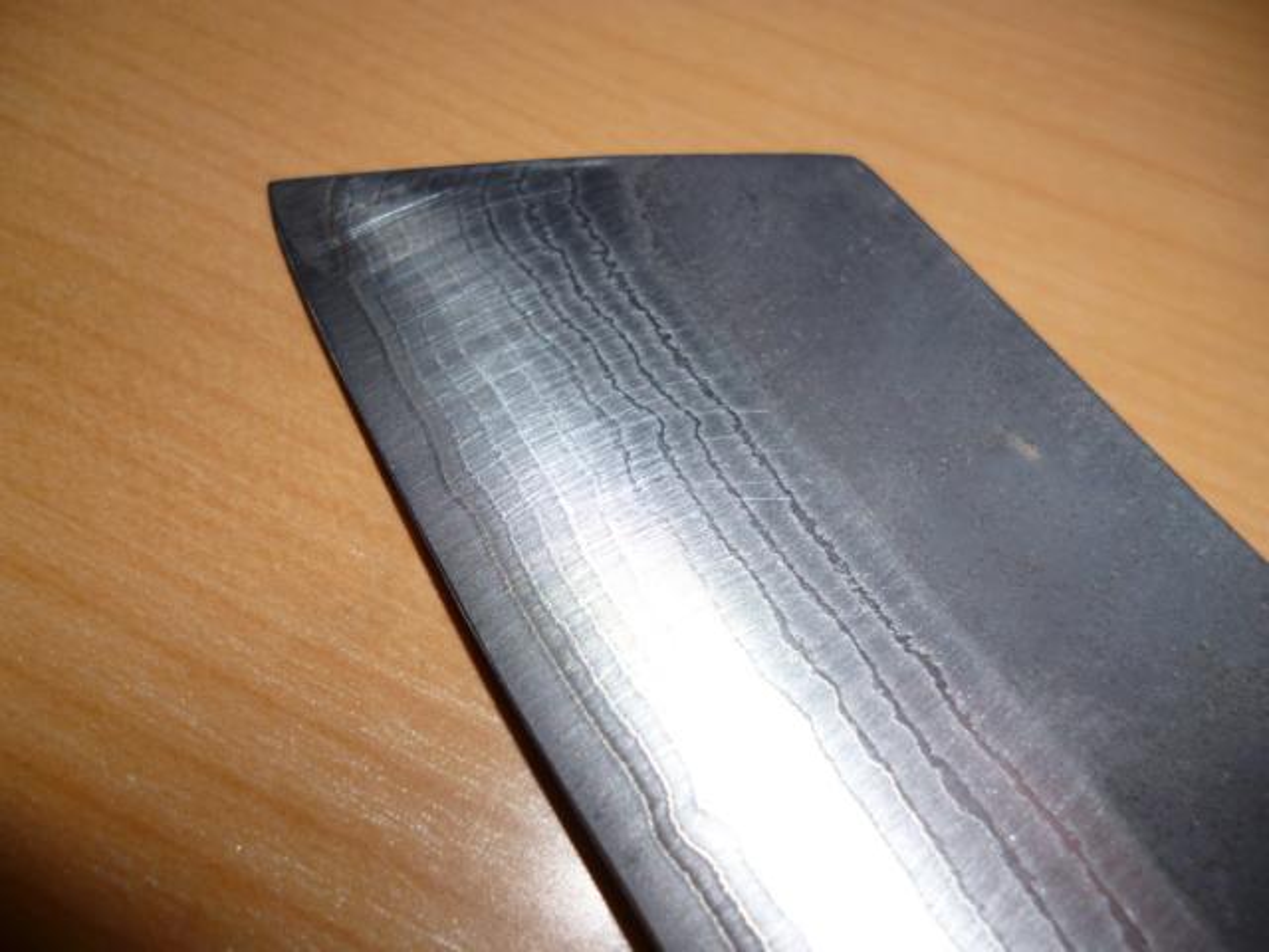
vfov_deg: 49.7
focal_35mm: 28
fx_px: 1026
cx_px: 634
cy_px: 476
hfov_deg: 63.4
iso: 100
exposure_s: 1/60
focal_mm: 5
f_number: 3.1
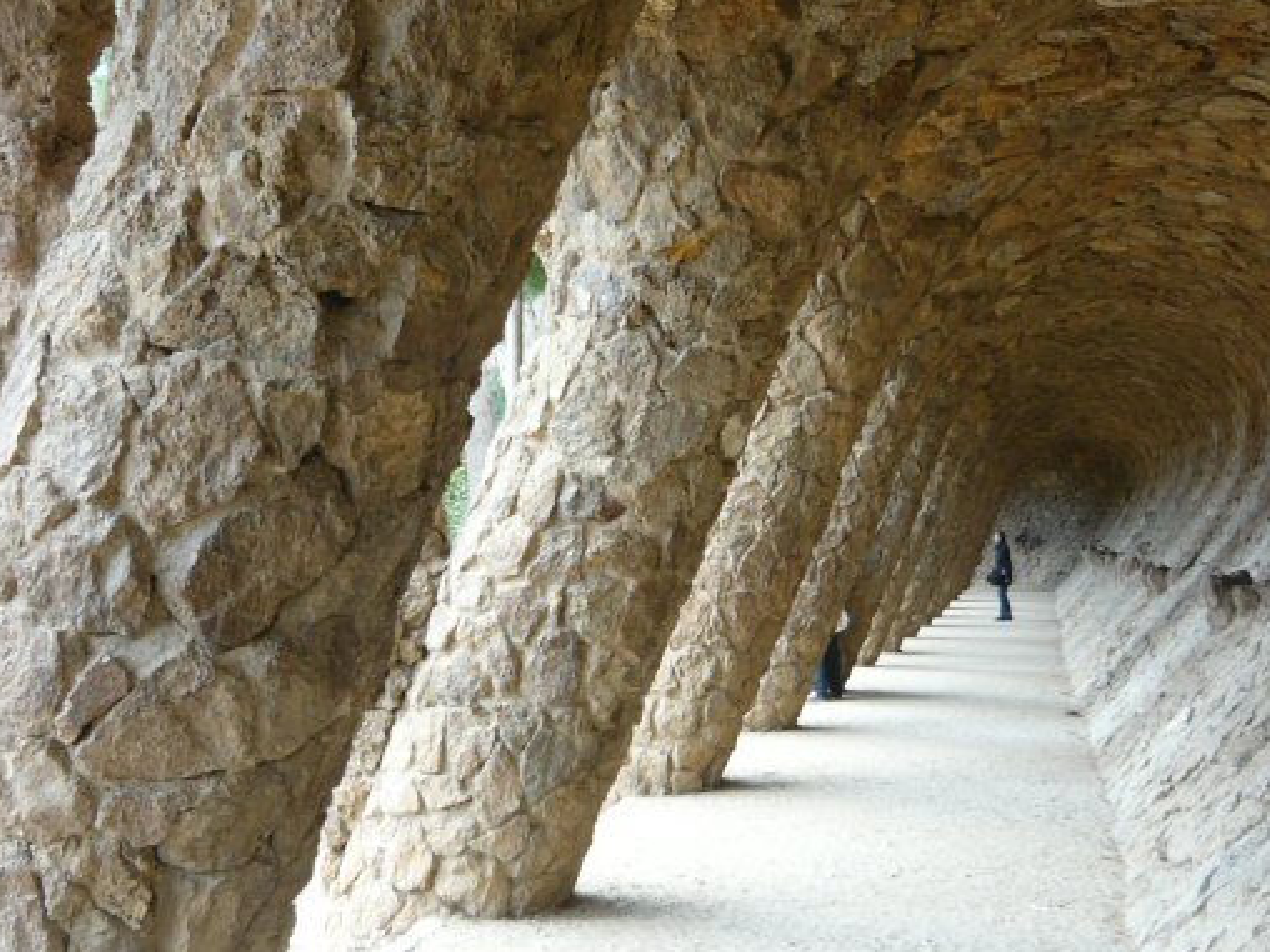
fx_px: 1908
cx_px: 675
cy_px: 507
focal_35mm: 52
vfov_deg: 28.0
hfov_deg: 36.8
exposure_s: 1/60
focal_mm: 5.5
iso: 100
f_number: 2.8
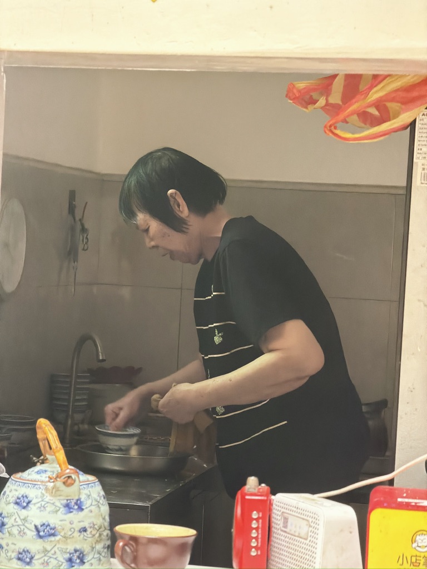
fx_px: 1645
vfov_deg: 19.6
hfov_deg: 14.8
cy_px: 284
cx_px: 214
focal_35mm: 100
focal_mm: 16.89
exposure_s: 1/65
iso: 640
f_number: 2.8
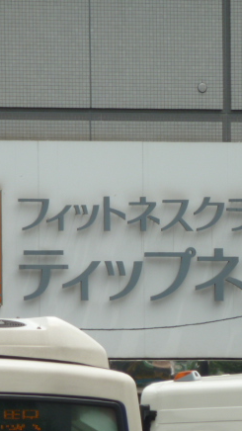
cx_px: 108
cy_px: 221
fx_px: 5994
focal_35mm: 525
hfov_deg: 2.3
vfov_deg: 4.1
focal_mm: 49.2
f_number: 4.9
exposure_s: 1/250
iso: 80
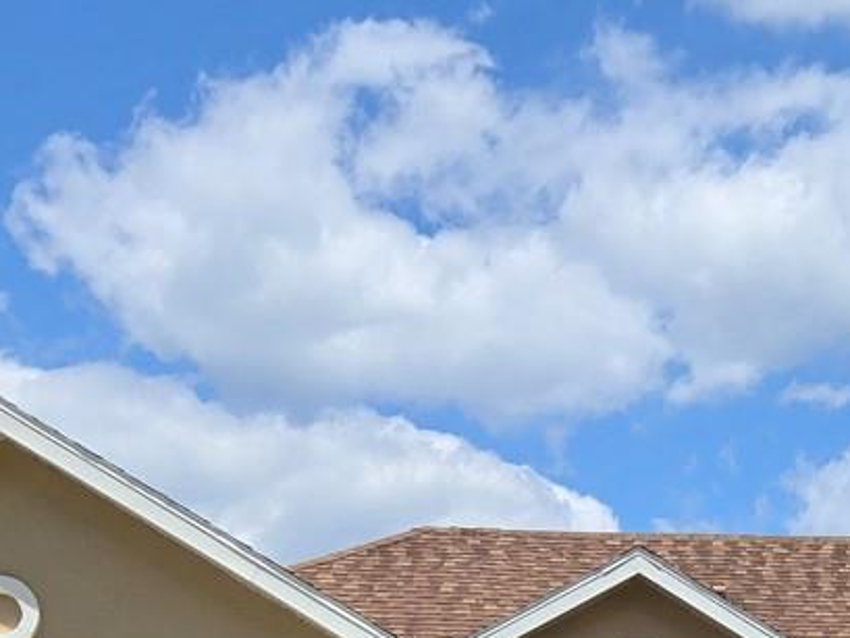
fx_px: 2211
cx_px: 729
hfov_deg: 21.4
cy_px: 981
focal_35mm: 90
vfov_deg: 15.1
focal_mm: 5.4
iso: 25
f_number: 1.8
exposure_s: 1/3042
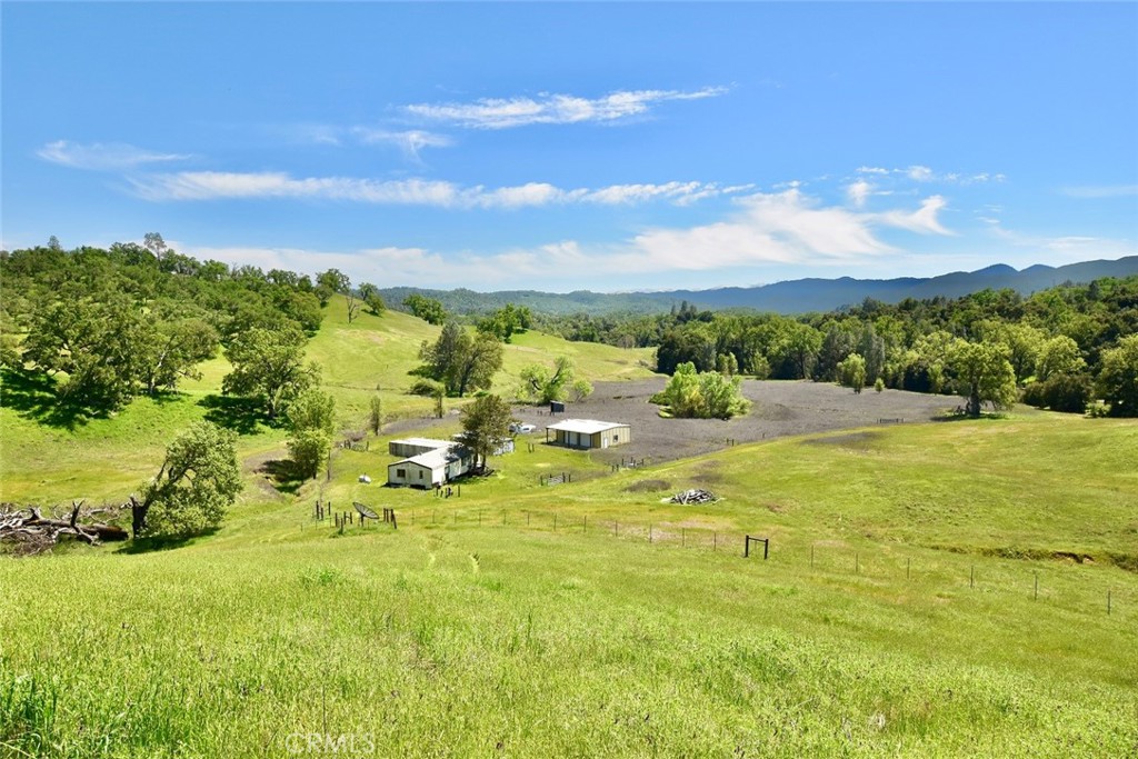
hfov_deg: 70.4
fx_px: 806
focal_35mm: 26
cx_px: 569
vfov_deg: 50.4
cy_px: 380
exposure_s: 1/500
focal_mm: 17
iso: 400
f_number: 11
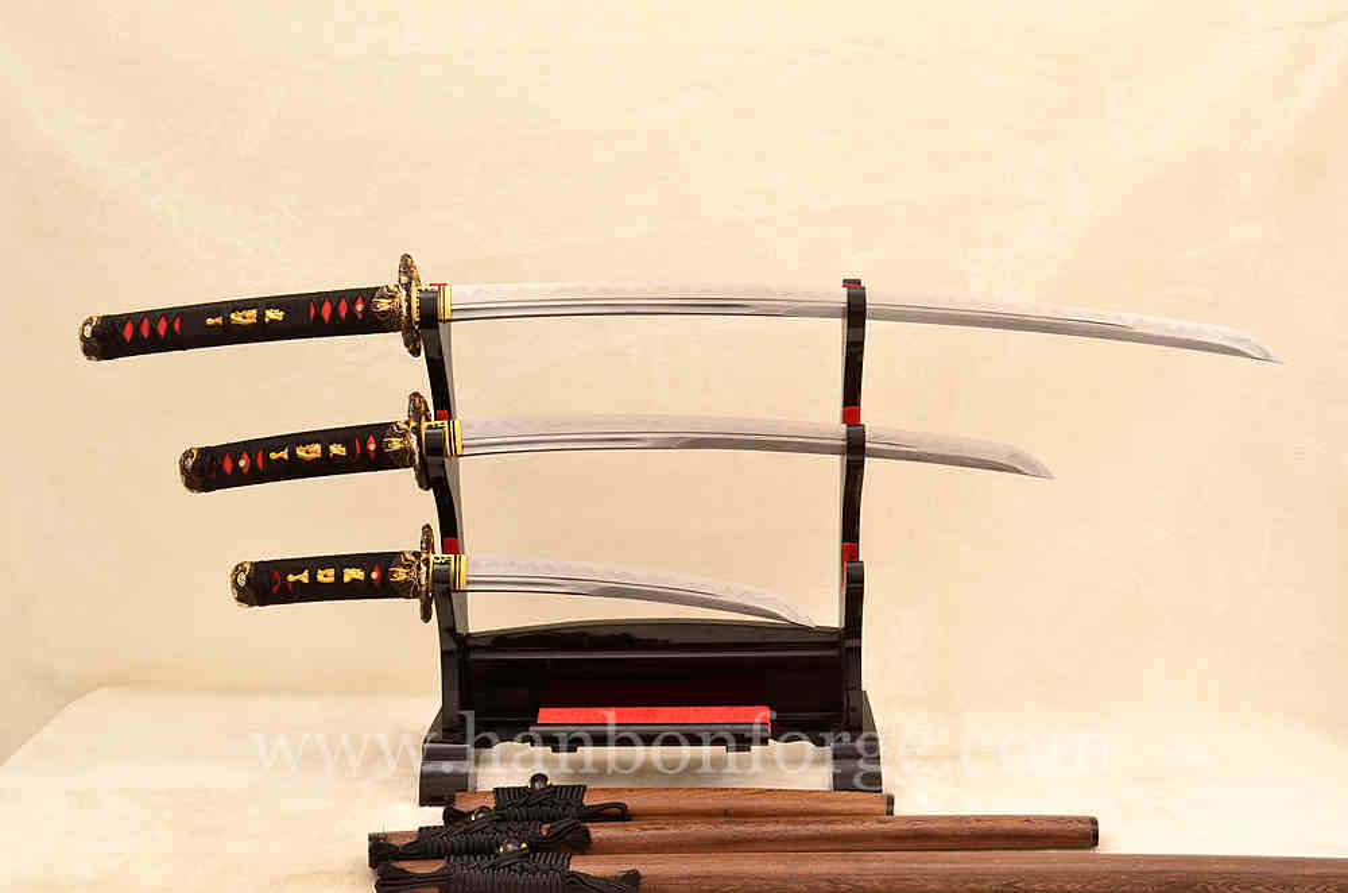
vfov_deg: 31.7
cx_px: 674
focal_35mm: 42
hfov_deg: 46.5
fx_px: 1569
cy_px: 446
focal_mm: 28
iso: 200
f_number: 10
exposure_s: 1/80
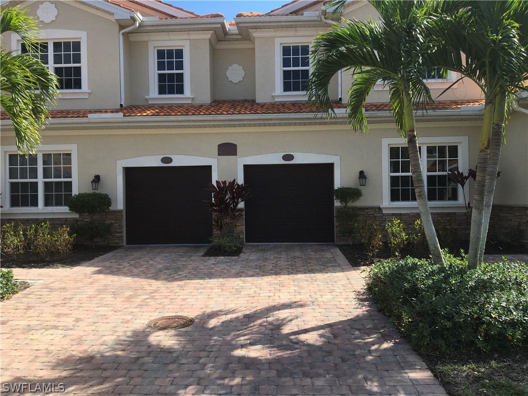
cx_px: 264
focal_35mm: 29
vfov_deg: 48.2
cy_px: 198
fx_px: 442
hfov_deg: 61.7
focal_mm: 4.15
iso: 25
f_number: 2.2
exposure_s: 1/962
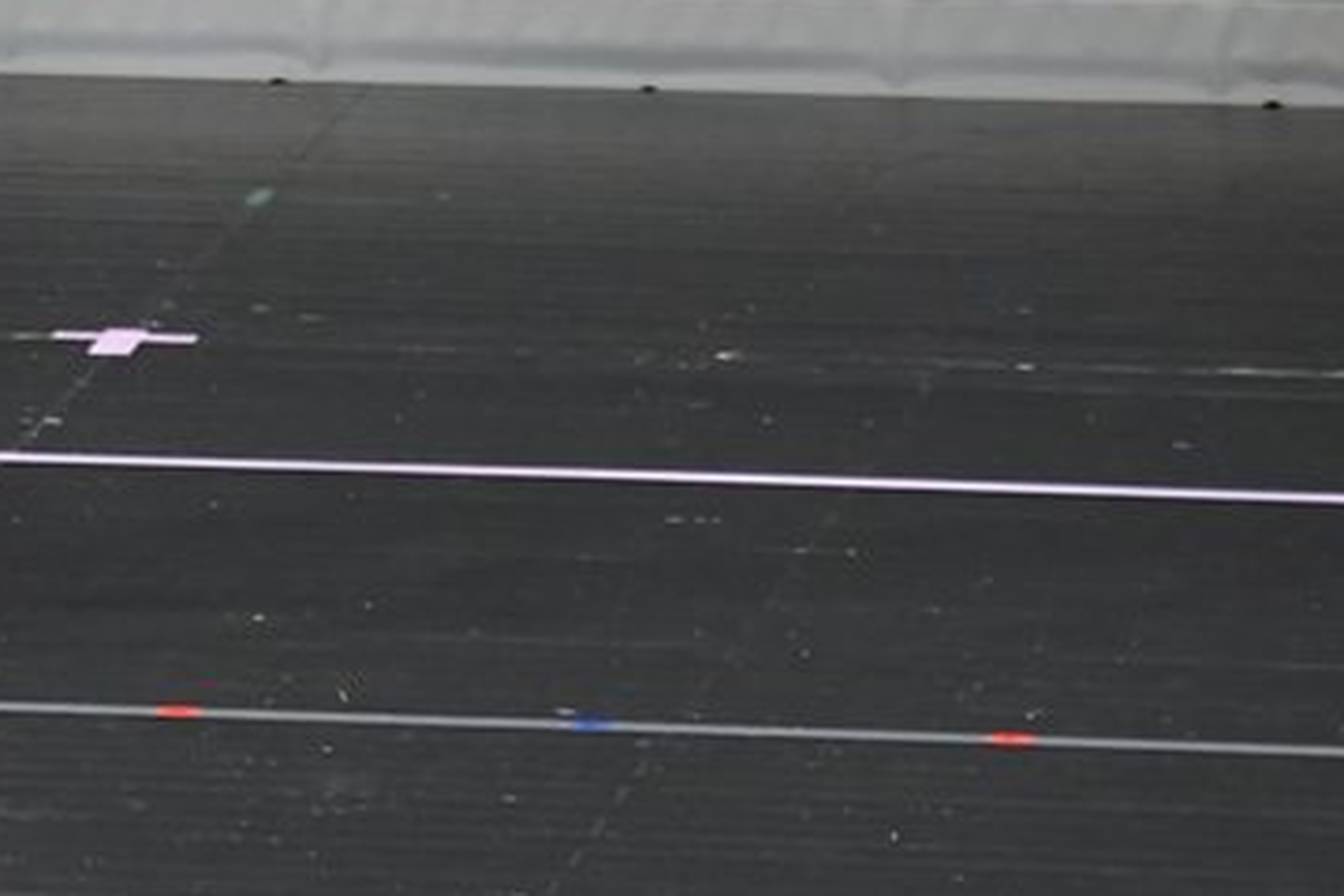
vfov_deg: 1.9
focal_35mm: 742
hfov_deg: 2.8
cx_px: -69
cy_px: 22
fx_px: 27699
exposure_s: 1/400
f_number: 5.6
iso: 5000
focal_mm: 230
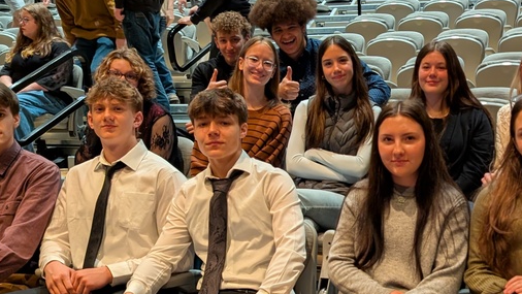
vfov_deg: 22.4
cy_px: 234
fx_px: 734
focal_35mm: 53
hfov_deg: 38.2
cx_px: 388
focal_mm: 6.9
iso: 834
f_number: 1.68
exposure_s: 1/83.7
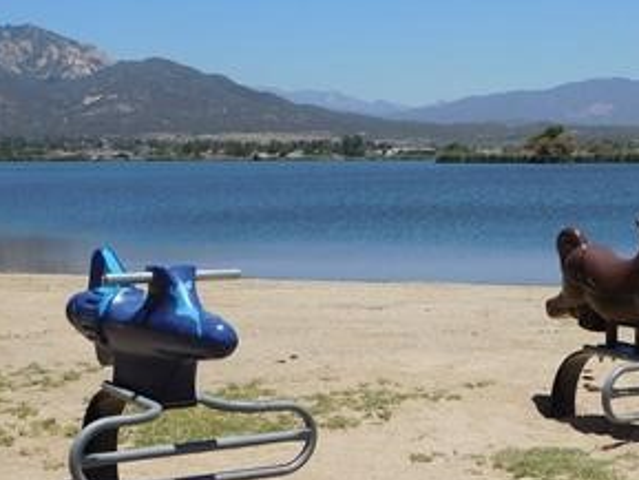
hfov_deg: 27.8
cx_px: 332
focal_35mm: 70
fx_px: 1293
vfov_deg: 21.0
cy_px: 260
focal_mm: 8
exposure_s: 1/500
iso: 125
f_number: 7.4
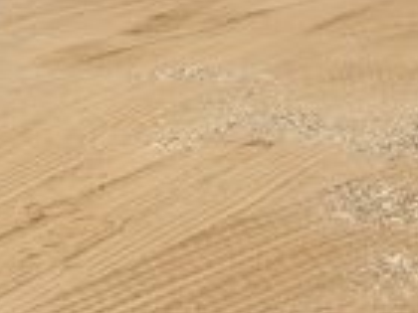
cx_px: -21
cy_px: -146
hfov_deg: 12.0
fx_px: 1956
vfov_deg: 9.0
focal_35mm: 162
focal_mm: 6.3
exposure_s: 1/963
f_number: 3.5
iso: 64
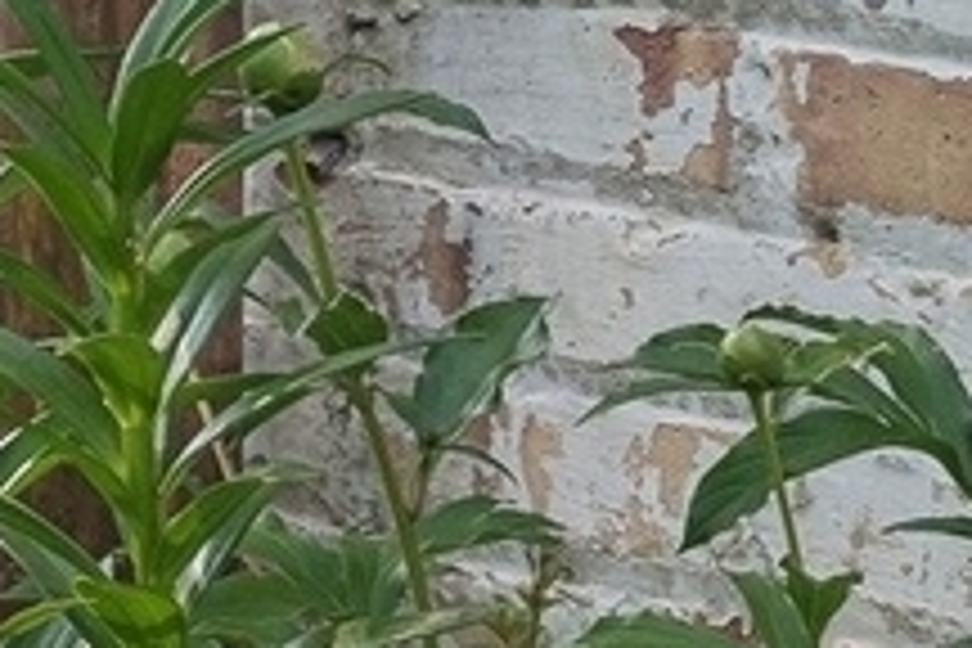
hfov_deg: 7.1
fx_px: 6668
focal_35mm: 247
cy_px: -544
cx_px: -2349
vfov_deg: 5.5
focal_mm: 22
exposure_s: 1/50
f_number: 10
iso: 200
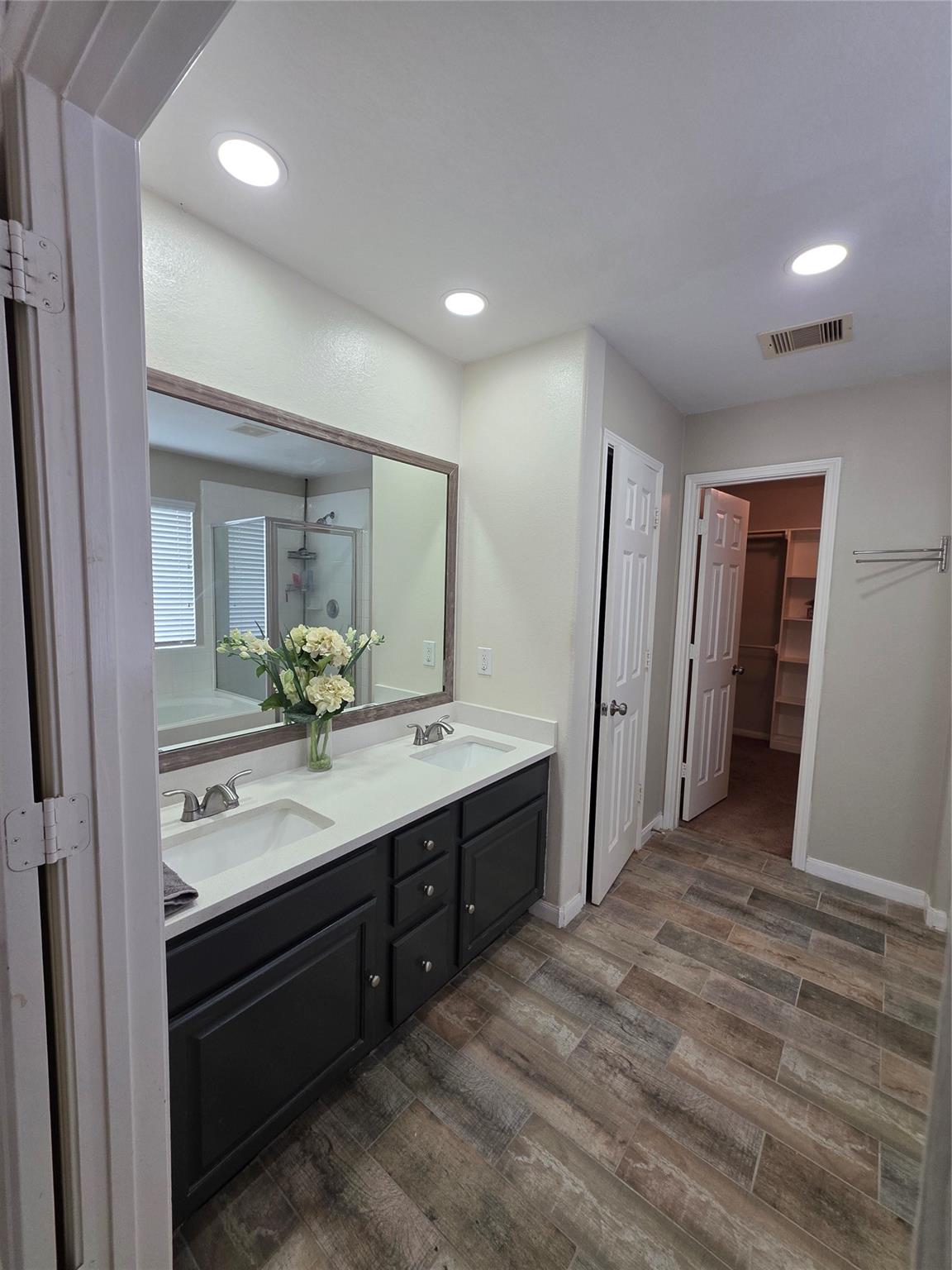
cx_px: 476
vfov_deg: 106.2
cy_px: 635
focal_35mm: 13
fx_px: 477
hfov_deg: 89.9
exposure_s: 1/120
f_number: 1.9
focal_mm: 2.2
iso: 100
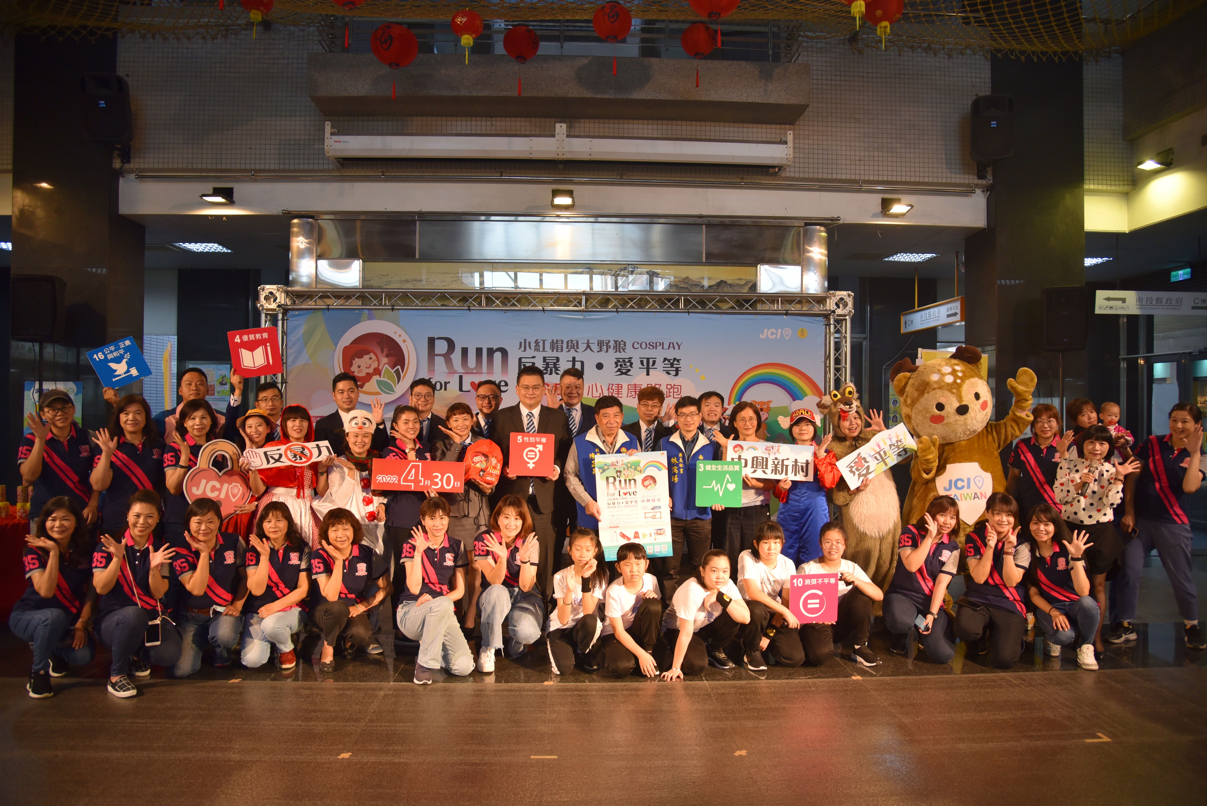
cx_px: 604
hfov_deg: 73.7
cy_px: 403
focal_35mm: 24
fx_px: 805
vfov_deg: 53.2
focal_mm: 24
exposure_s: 1/250
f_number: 4
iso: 800
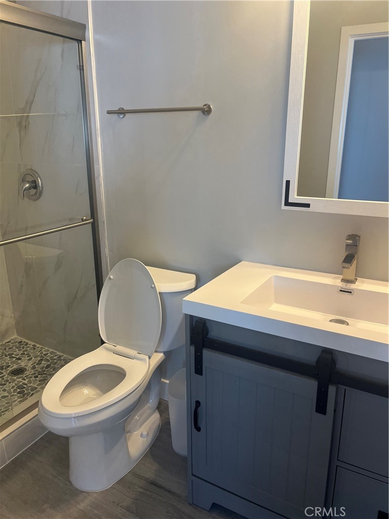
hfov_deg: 53.1
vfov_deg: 67.3
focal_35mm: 26
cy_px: 260
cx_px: 194
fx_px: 390
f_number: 1.6
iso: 100
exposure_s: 1/120
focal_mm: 5.1
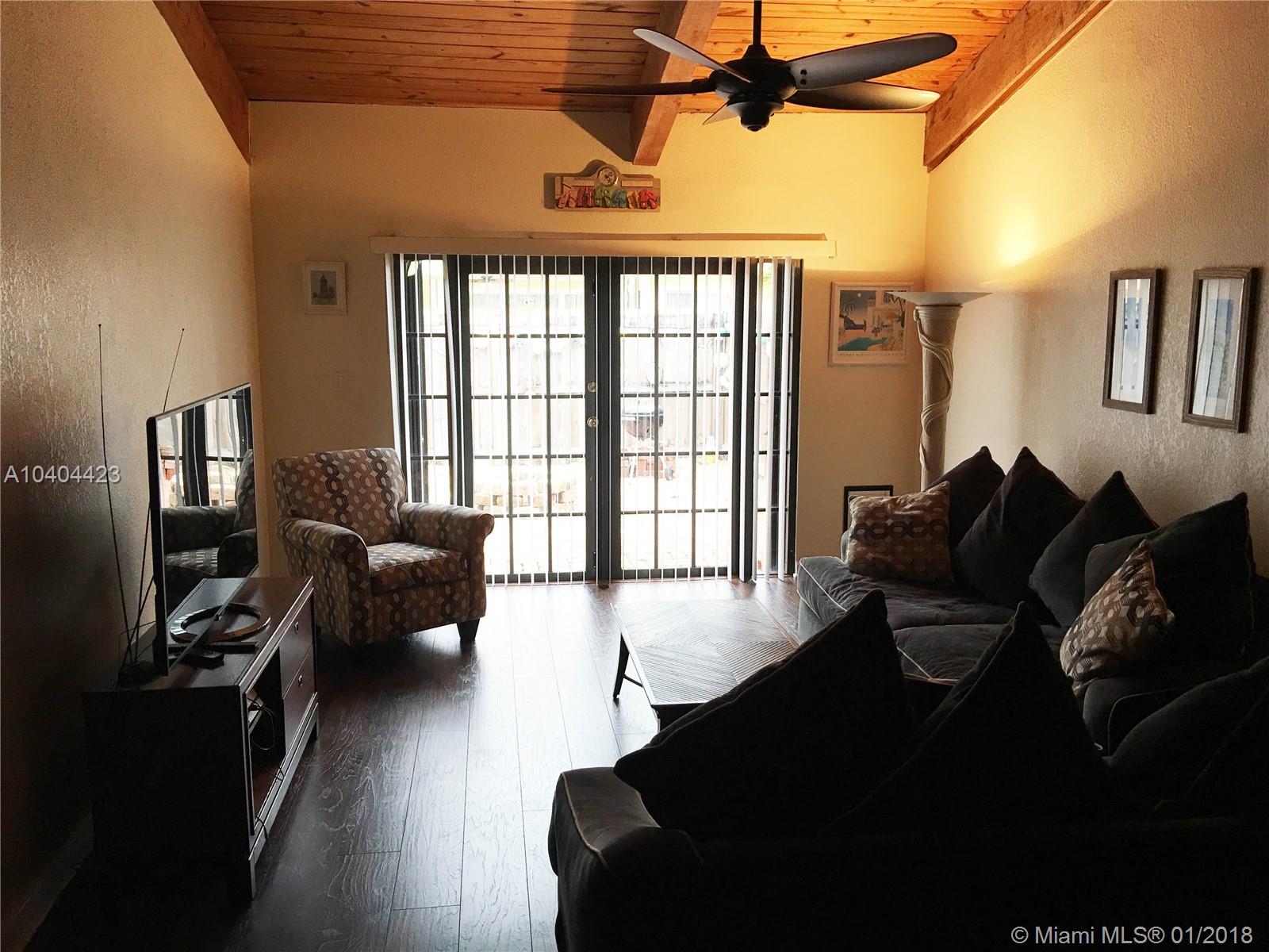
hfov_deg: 61.7
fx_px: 1063
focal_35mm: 29
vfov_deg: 48.2
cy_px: 476
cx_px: 634
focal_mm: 4.15
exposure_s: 1/40
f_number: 2.2
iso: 25
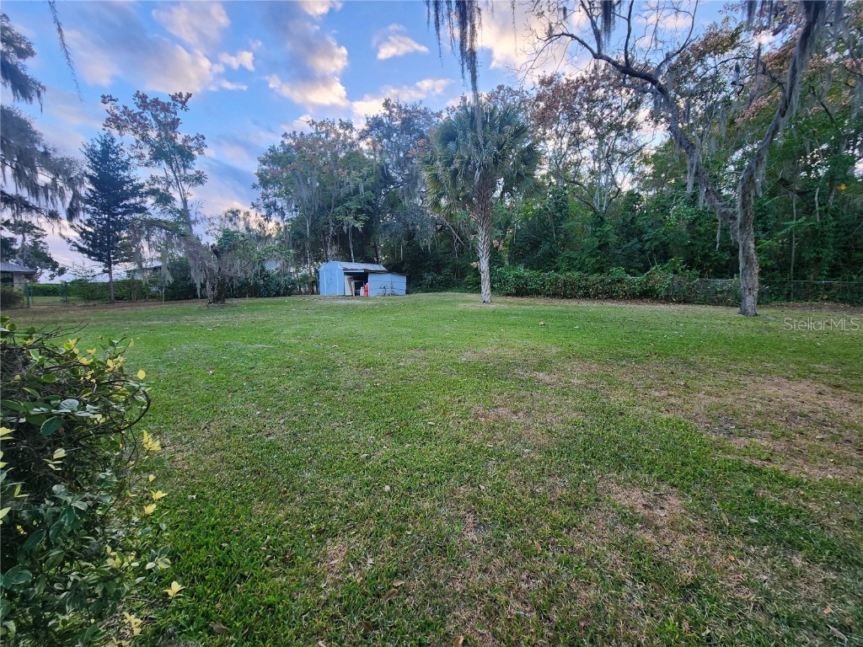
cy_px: 324
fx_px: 324
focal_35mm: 13
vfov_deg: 89.9
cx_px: 432
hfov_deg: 106.2
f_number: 2.2
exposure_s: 1/60
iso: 50
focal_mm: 2.2
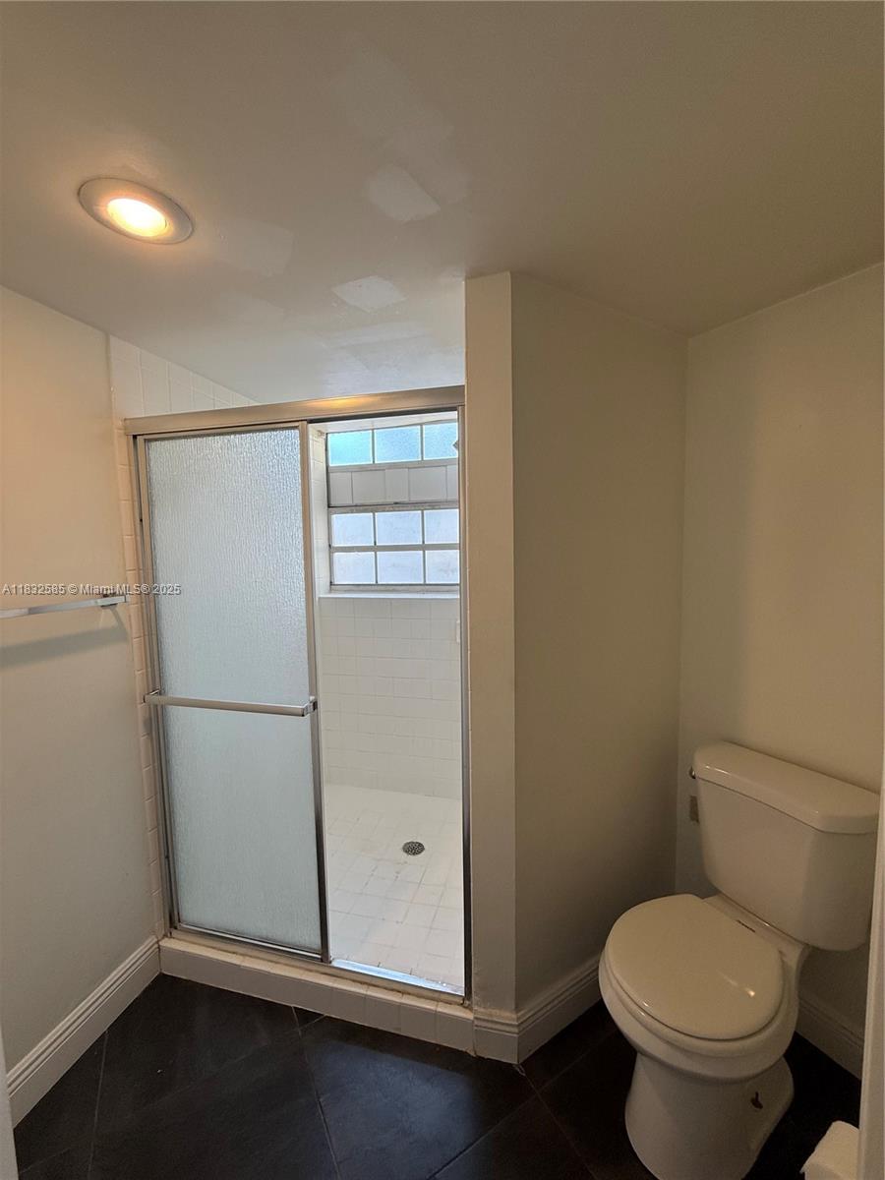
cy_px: 590
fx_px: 477
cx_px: 442
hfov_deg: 85.7
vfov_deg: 102.1
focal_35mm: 14
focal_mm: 2.22
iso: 100
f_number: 2.2
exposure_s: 1/120
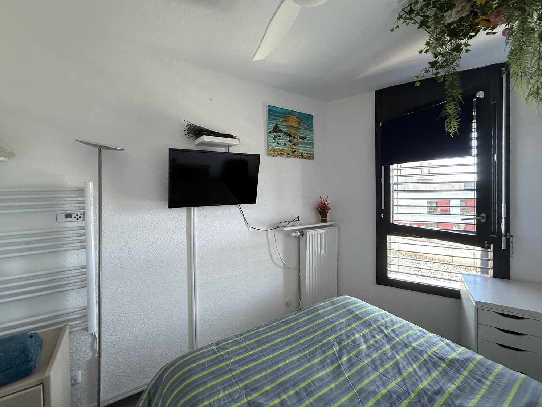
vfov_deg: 81.7
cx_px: 270
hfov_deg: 98.2
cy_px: 195
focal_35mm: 15
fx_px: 235
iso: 250
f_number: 2.2
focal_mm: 2.22
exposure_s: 1/99
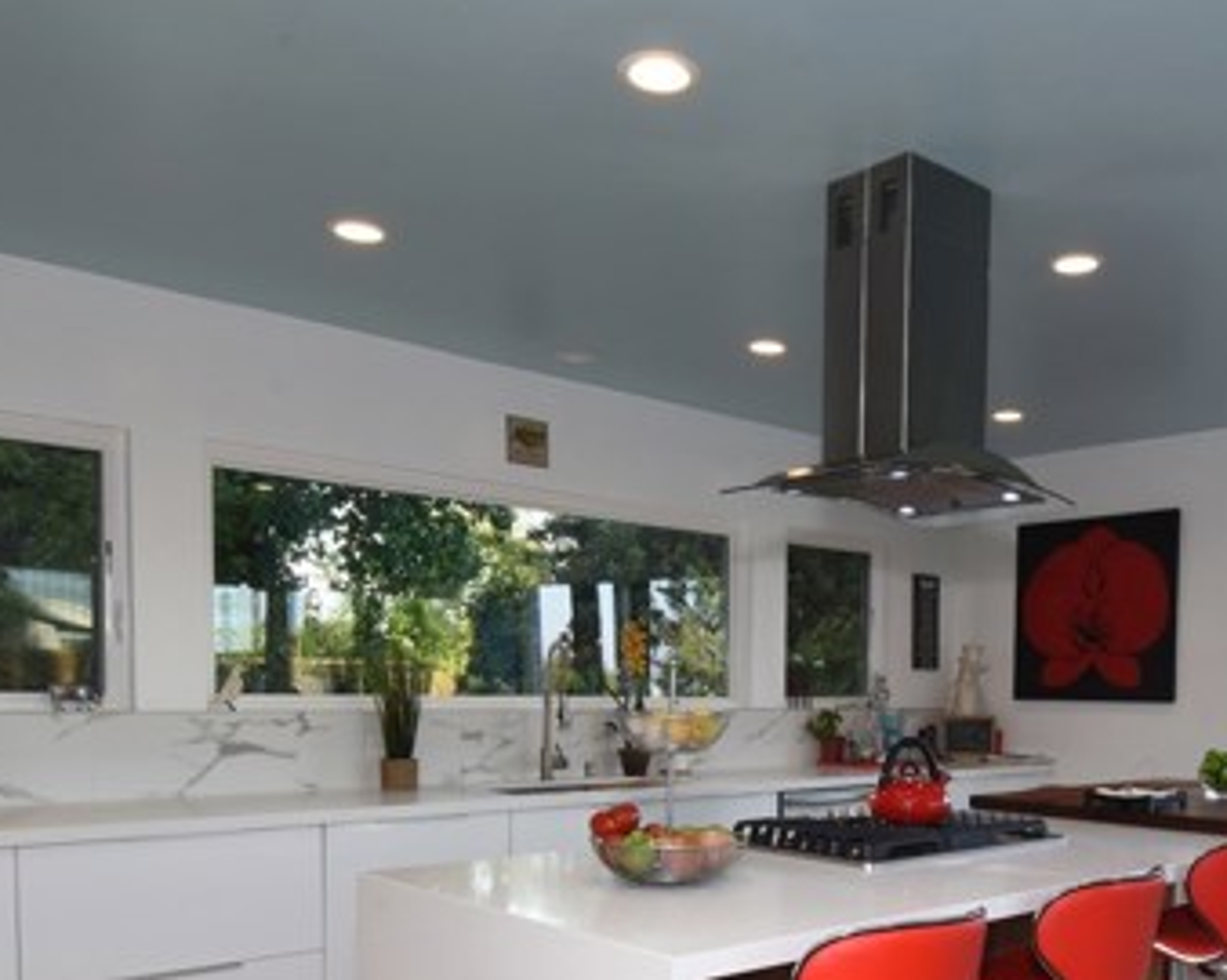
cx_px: 846
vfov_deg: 44.3
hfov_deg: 54.2
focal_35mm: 32
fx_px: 1161
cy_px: 733
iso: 320
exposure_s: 1/20
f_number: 14
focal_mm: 12
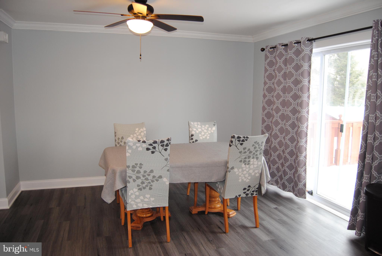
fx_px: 287
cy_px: 128
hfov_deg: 67.3
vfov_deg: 48.1
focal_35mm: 27
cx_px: 191
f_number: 4
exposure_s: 1/60
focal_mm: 18
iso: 400
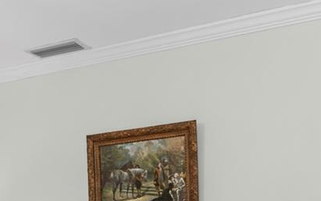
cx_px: -14
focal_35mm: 64
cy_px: 244
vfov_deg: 19.1
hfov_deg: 29.5
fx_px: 560
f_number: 9
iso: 250
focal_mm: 16
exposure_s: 1/1.25
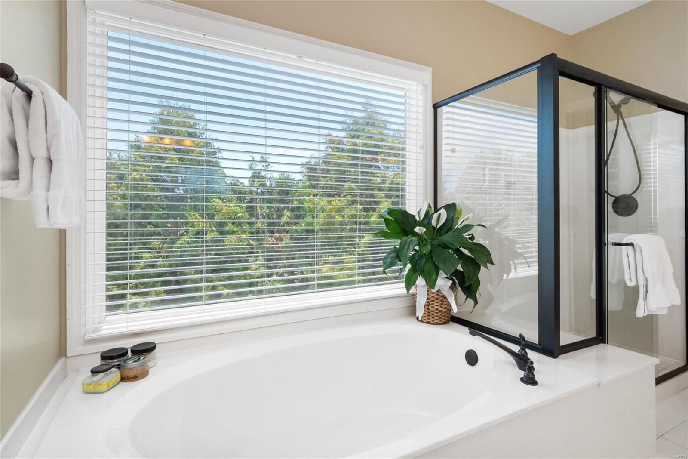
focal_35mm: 18
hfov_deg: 90.0
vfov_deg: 67.4
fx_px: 344
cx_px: 344
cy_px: 230
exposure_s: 1/20
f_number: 10
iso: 400
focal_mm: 9
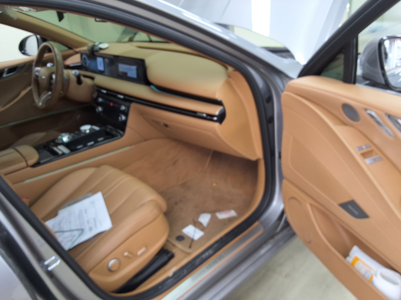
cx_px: 200
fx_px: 324
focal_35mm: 28
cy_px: 150
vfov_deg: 49.7
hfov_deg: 63.4
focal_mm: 2.91
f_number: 1.9
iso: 64
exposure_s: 1/40
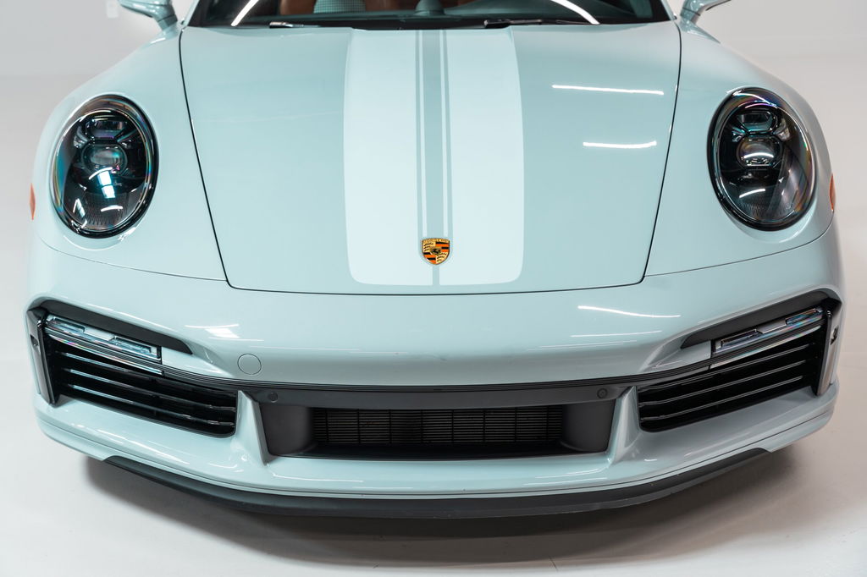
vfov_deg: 28.9
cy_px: 288
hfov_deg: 42.3
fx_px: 1119
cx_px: 434
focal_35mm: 46
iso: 400
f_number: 5.6
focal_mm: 46.5
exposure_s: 1/6
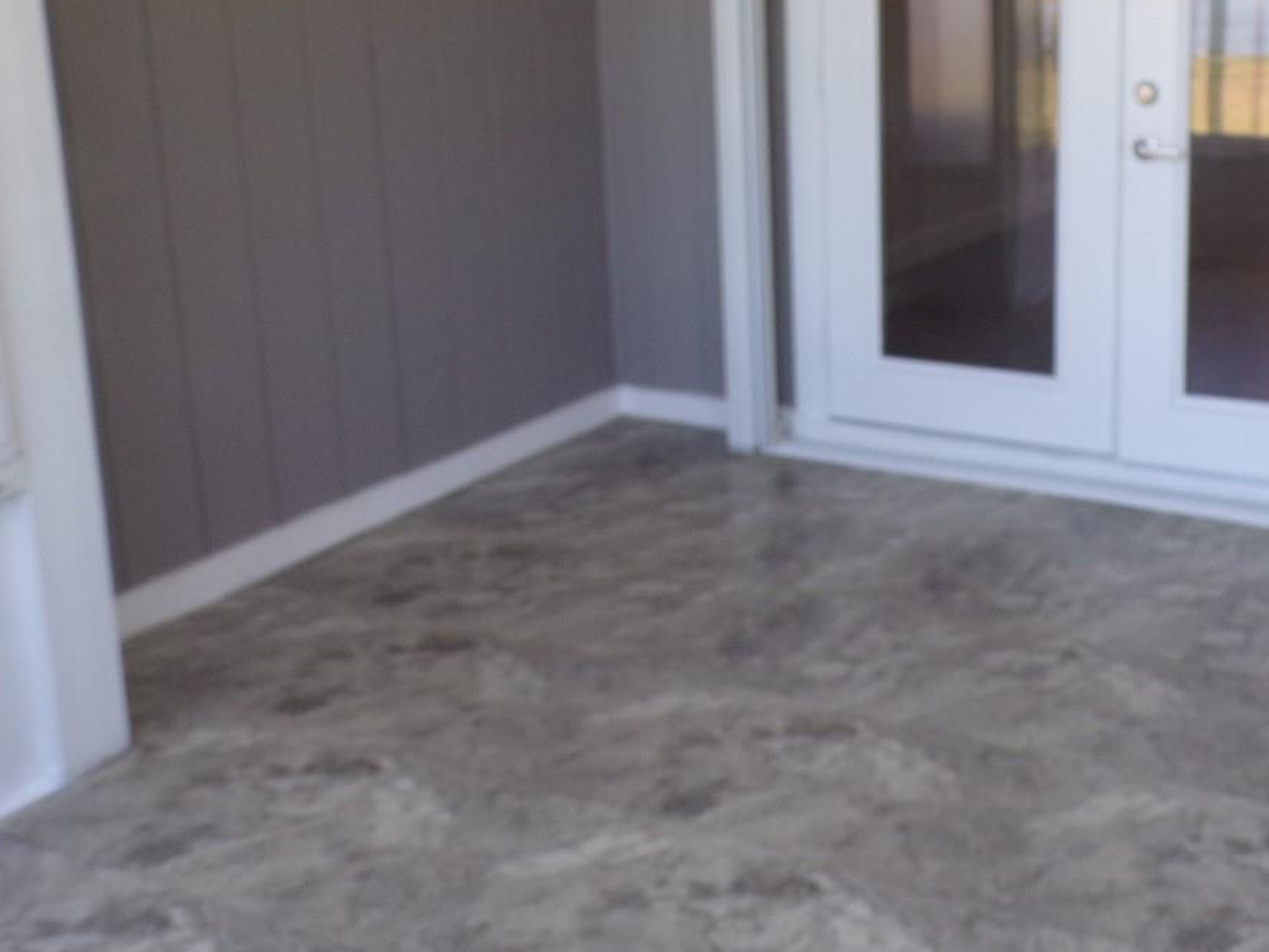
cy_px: 229
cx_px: 958
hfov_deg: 42.4
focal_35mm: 43
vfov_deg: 32.9
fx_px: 1577
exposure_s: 1/40
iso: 80
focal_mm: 4.3
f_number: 4.3
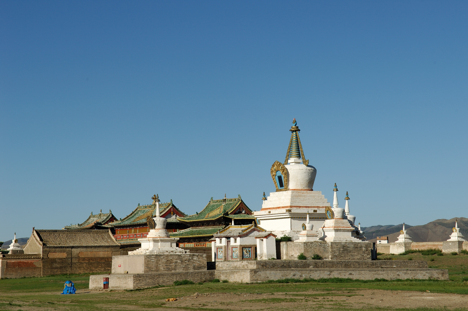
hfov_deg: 24.7
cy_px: 156
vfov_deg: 16.5
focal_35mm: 82
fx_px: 1071
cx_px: 234
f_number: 13
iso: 100
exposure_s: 1/125
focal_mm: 55
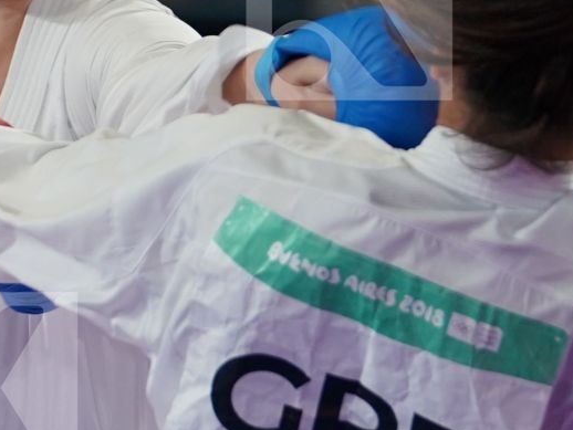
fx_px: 13828
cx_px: -25
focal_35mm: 835
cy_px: 0
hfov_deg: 2.4
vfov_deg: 1.8
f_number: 2.8
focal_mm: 167
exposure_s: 1/1000
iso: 1000
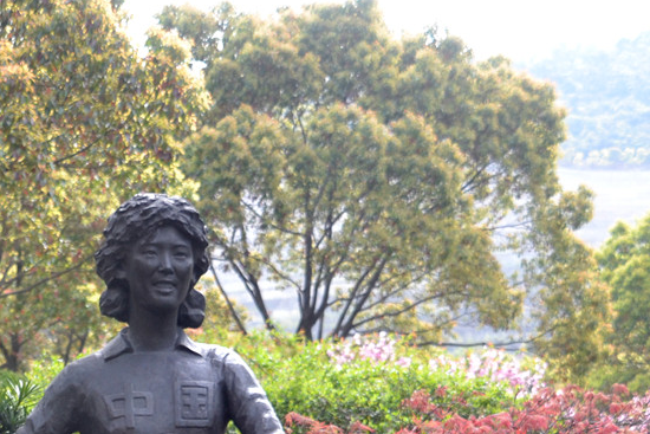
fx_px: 1625
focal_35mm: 90
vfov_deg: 14.5
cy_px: 577
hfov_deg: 22.3
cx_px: 128
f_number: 4
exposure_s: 1/400
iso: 320
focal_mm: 22
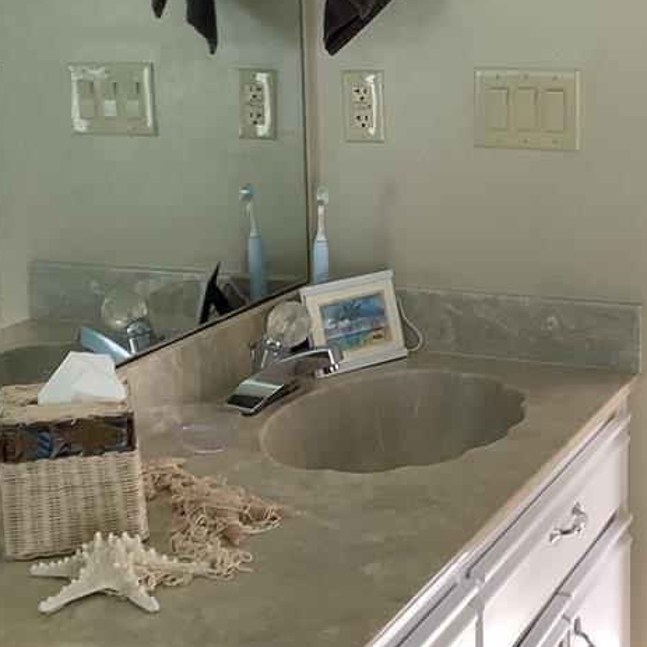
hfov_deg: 24.2
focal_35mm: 71
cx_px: 443
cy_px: 250
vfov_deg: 24.3
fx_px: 1501
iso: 80
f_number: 2.4
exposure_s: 1/50
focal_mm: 3.3
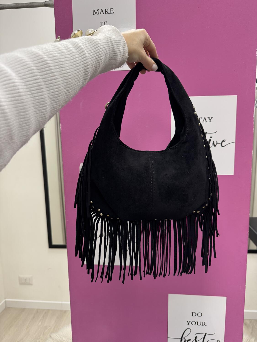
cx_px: 128
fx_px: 238
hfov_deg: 56.8
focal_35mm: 24
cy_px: 171
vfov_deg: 71.6
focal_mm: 6.76
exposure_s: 1/100
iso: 160
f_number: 1.78
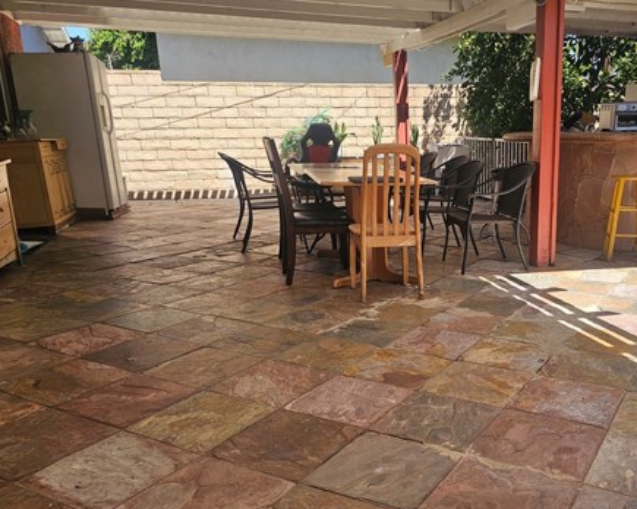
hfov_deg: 53.0
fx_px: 622
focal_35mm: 33
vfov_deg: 44.4
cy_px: 291
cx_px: 431
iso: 10
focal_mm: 6.3
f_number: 1.7
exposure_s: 1/294
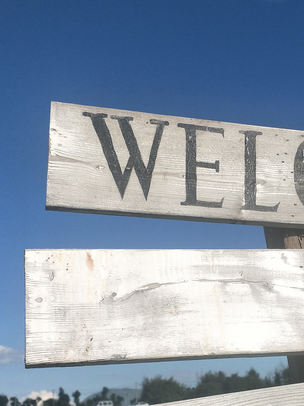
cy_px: 277
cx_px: 255
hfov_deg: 26.4
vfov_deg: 35.1
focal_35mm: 54
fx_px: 632
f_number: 1.7
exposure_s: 1/2013
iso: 33
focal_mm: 4.1
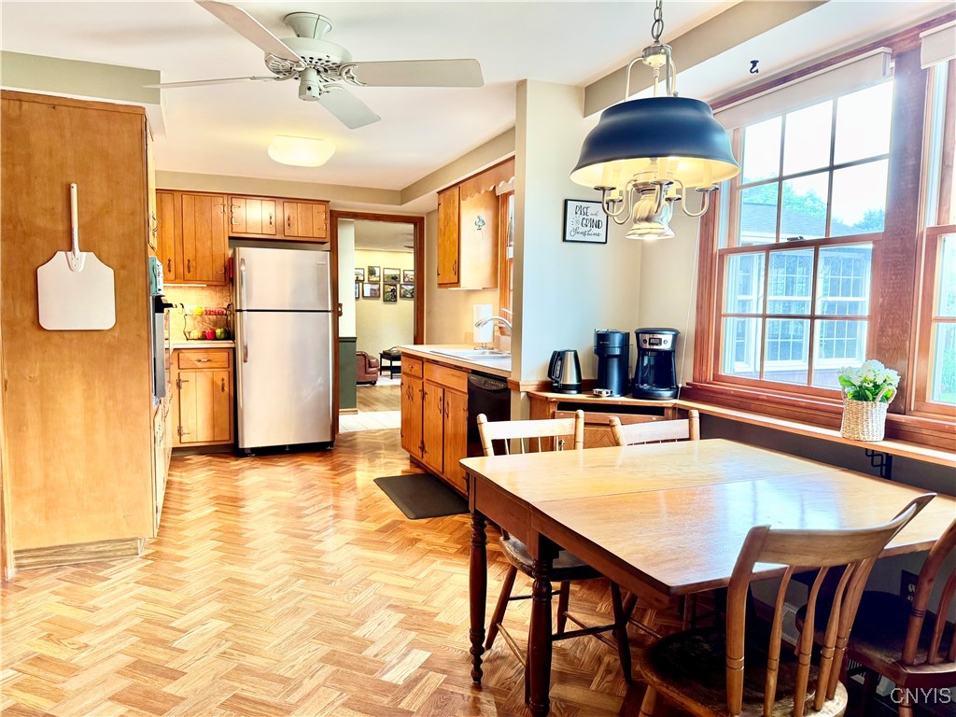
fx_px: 663
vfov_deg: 56.8
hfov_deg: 71.6
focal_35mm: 24
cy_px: 358
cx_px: 478
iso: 160
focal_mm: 6.76
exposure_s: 1/120
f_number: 1.78
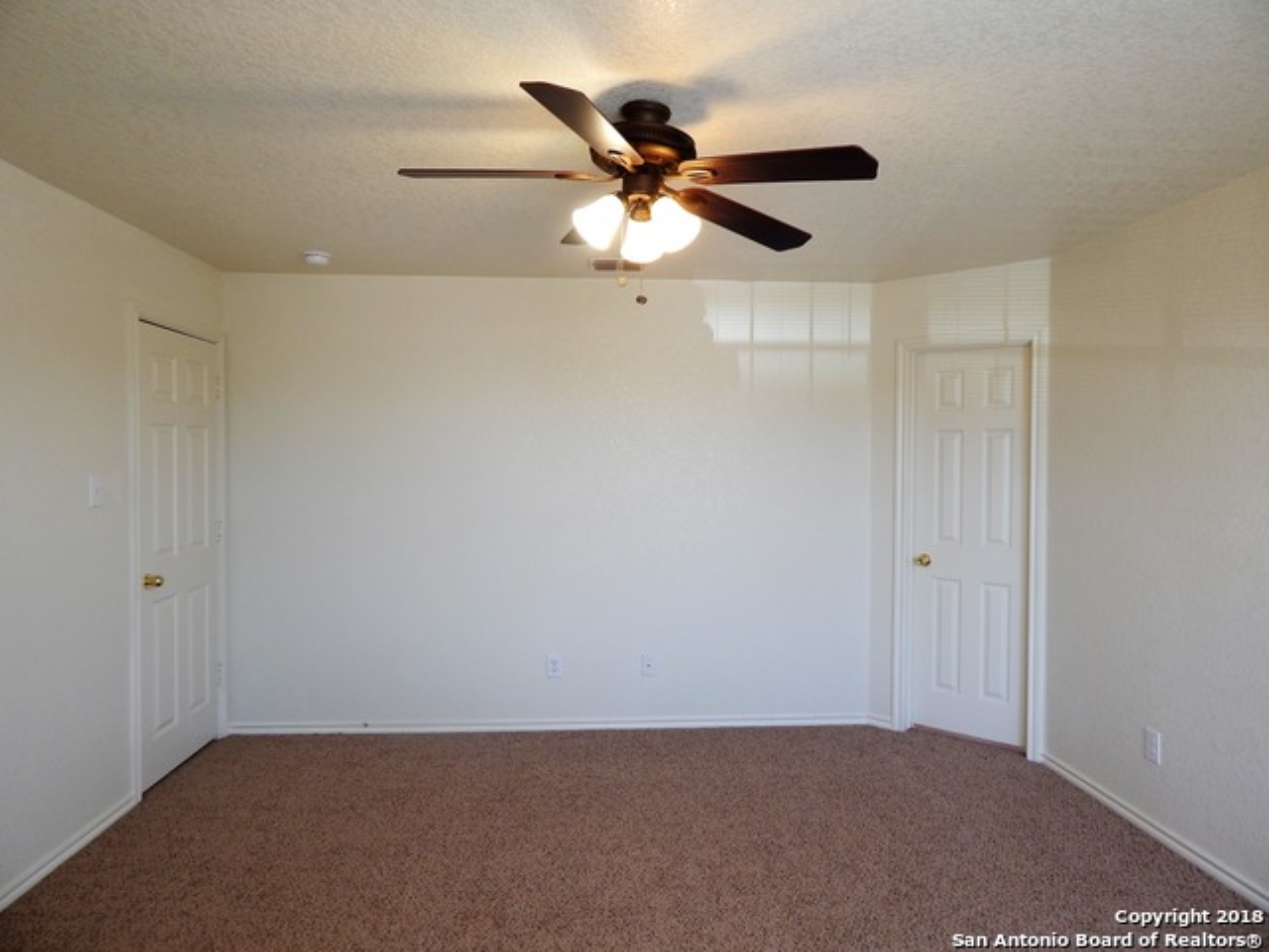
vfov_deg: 58.9
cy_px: 476
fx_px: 843
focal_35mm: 23
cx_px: 634
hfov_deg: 73.9
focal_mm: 4
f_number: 3
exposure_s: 1/30
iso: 125
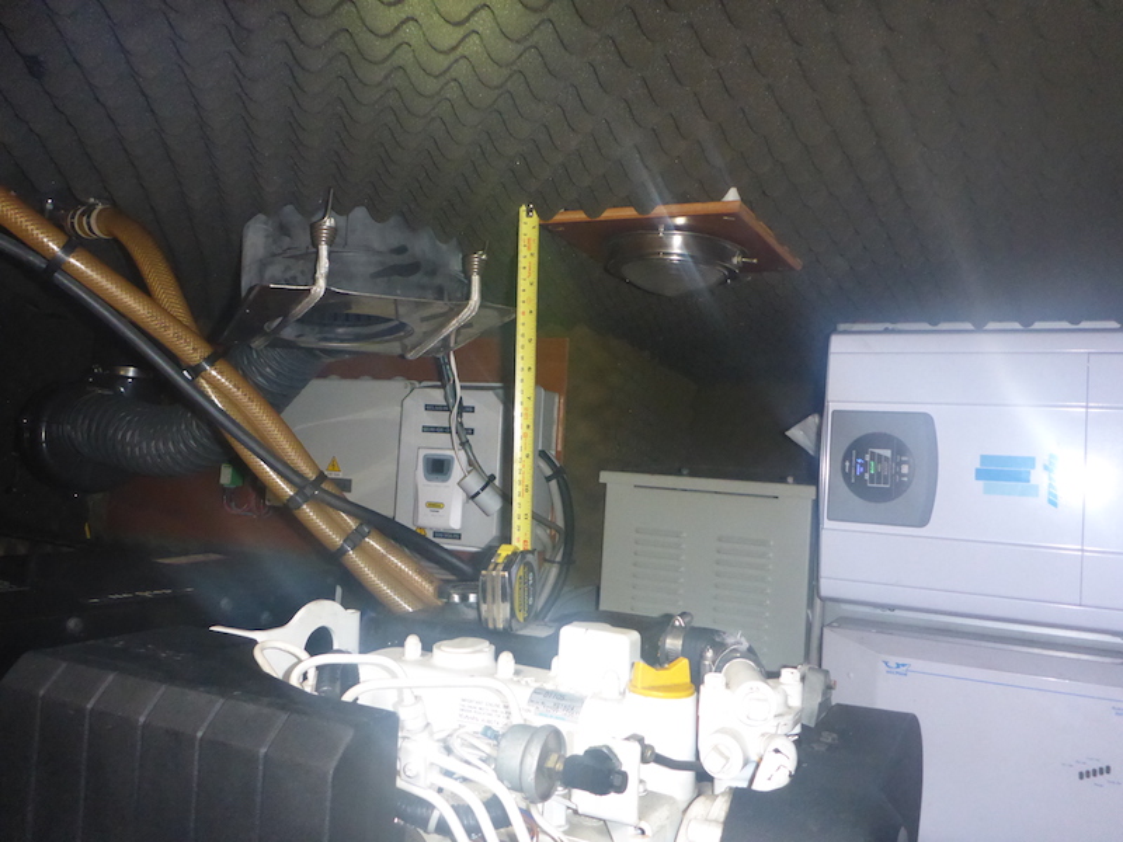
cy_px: 421
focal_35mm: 28
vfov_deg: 49.7
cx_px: 562
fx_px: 908
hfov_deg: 63.4
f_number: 3.3
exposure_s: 1/60
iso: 800
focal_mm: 4.9
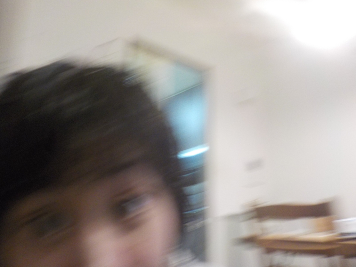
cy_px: 134
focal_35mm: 30
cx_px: 178
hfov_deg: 60.0
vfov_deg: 46.8
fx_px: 309
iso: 400
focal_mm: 4.1
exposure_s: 1/13
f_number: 3.3
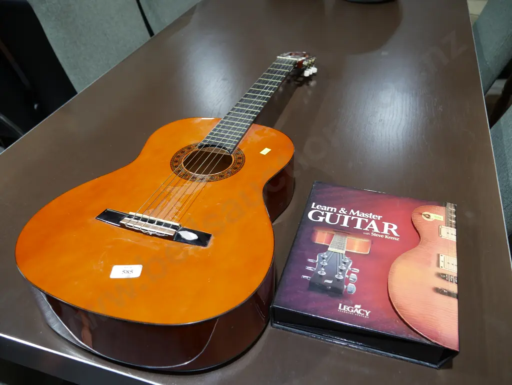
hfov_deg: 63.4
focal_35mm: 28
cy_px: 192
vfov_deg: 49.8
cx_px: 256
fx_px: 414
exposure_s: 1/60
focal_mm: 14
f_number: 3.5
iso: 400
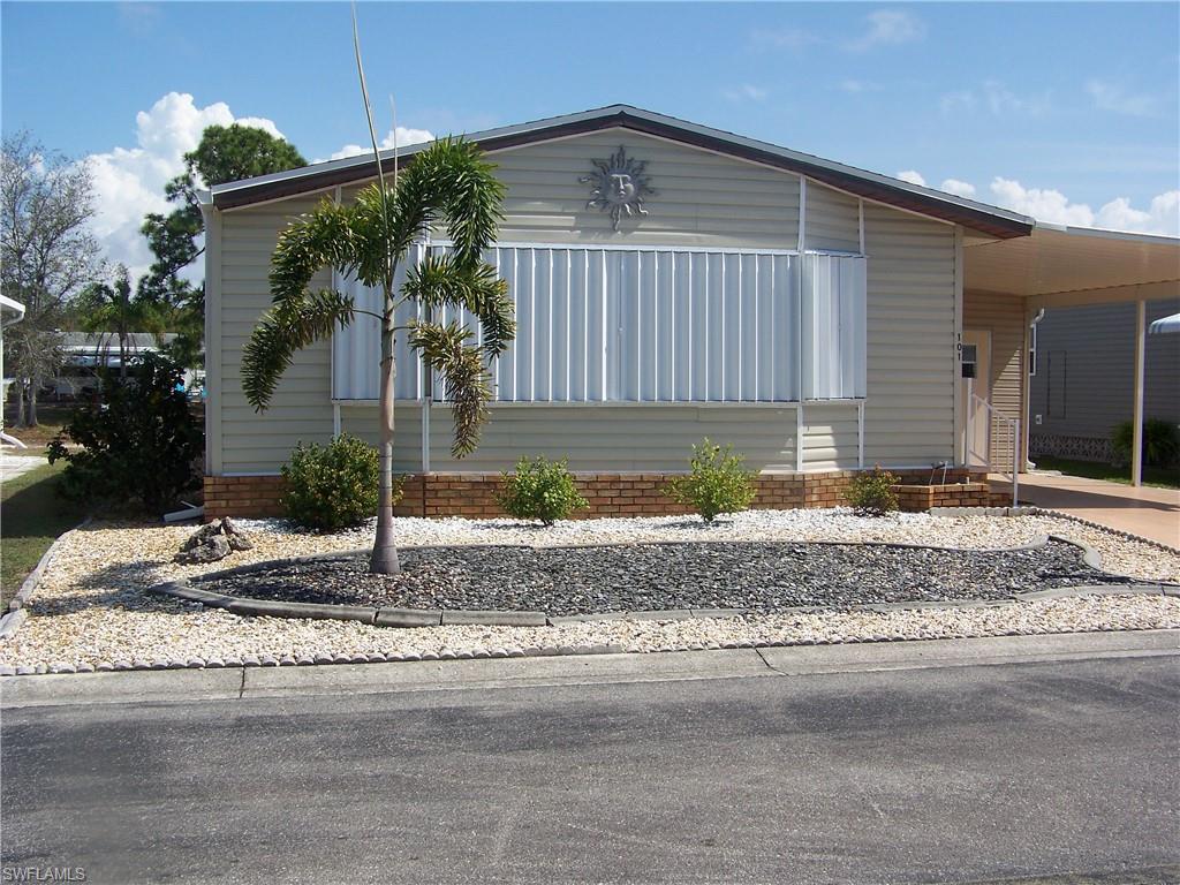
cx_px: 590
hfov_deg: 43.9
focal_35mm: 43
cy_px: 442
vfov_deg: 33.6
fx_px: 1466
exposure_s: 1/640
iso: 64
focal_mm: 6.75
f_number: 4
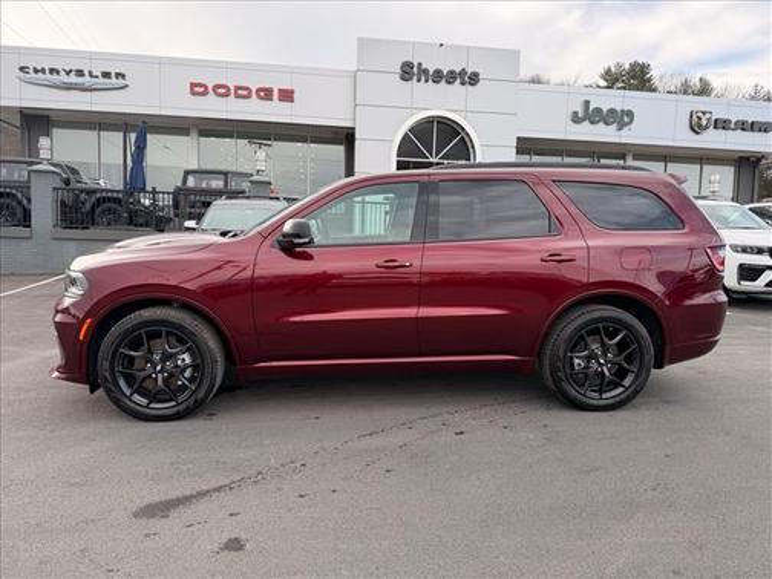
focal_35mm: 24
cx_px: 386
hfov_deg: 71.6
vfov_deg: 56.8
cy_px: 290
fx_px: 535
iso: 100
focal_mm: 6.76
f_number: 1.78
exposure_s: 1/1292
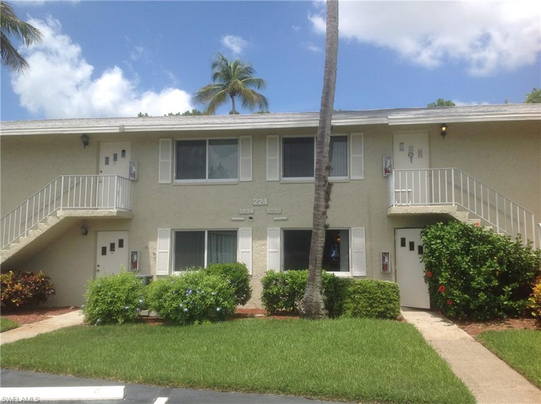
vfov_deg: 40.6
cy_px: 202
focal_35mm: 35
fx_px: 546
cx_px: 270
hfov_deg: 52.7
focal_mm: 4.28
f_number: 2.4
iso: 50
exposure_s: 1/1779
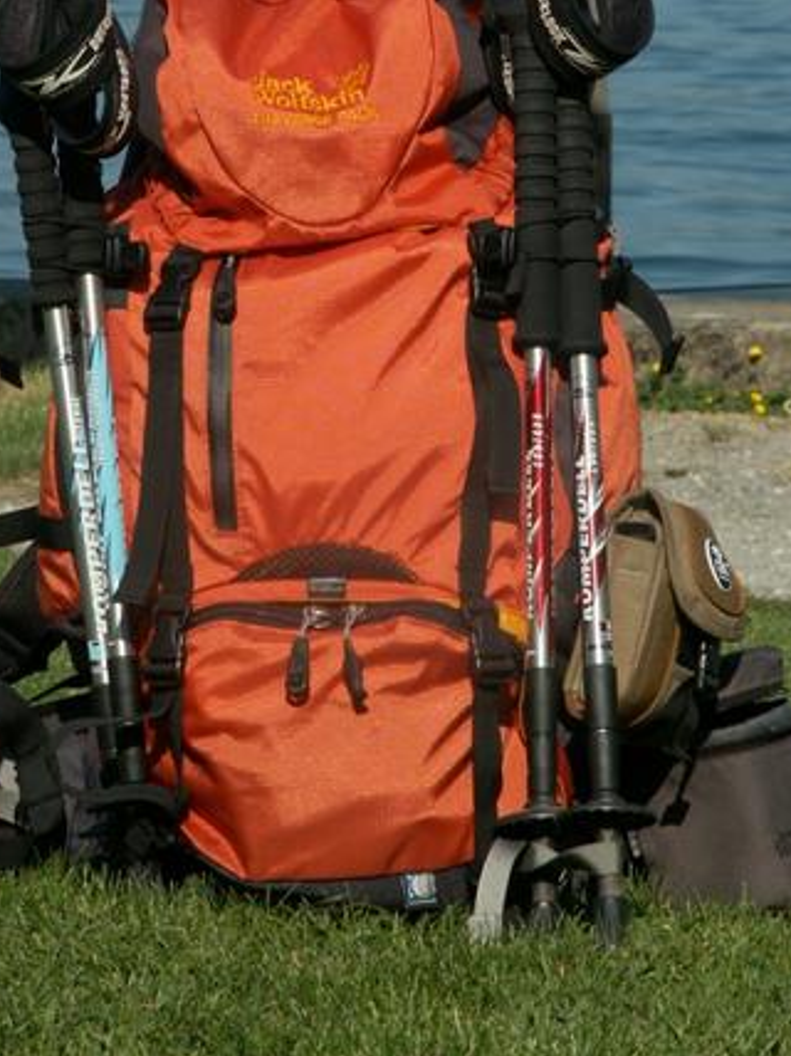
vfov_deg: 8.1
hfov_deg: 6.1
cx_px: 316
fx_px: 7407
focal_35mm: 243
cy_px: 312
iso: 50
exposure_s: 1/500
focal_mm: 26.42
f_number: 5
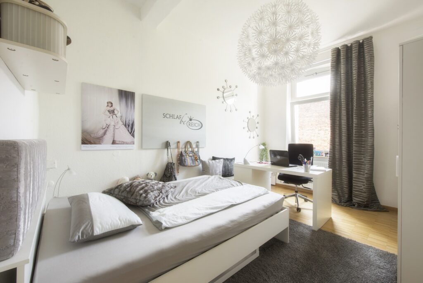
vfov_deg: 77.4
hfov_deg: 100.4
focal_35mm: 15
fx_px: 176
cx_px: 212
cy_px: 142
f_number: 11
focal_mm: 15
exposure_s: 1/4
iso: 200
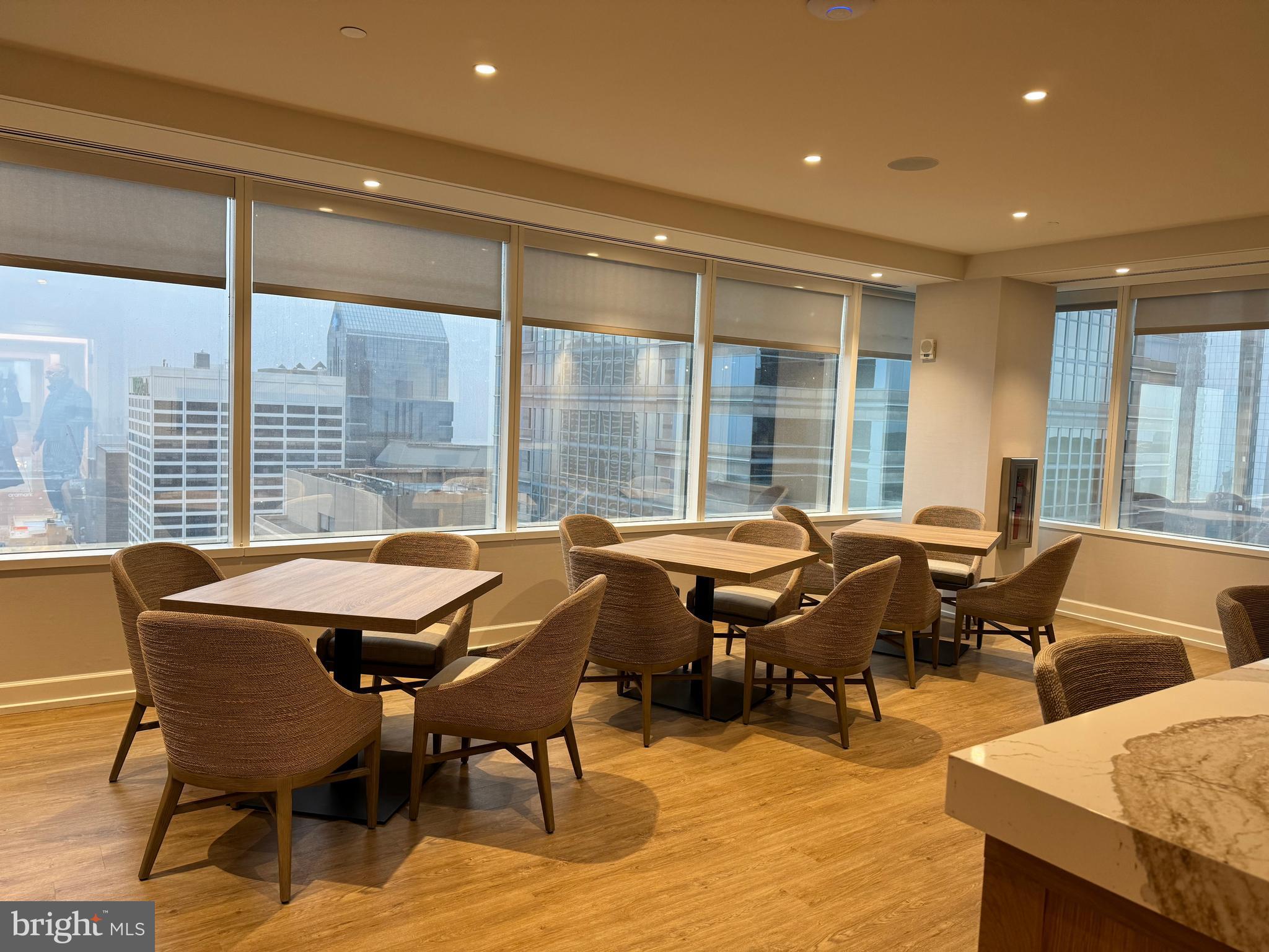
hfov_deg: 71.6
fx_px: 880
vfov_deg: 56.8
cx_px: 634
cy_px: 476
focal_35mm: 24
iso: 160
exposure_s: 1/120
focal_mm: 6.86
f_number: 1.78
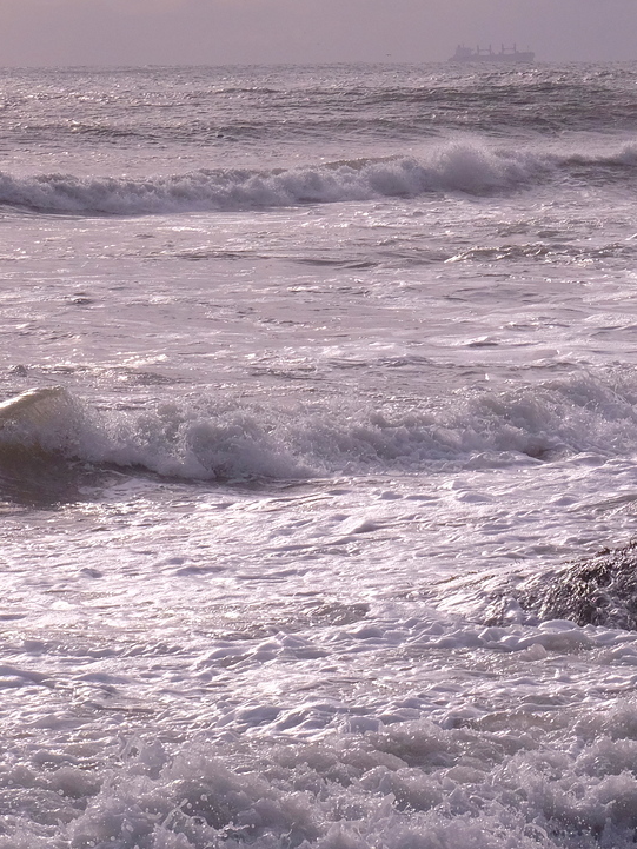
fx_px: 5911
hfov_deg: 6.1
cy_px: 282
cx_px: 852
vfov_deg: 8.2
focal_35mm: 241
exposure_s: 1/4000
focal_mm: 75.4
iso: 1000
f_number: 11
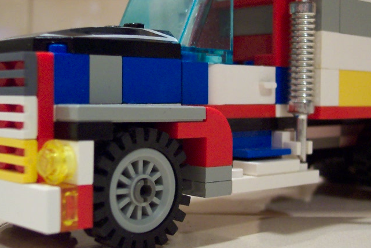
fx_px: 660
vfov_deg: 21.2
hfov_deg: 31.3
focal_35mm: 64
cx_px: 226
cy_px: 96
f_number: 2.8
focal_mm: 8
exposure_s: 1/30
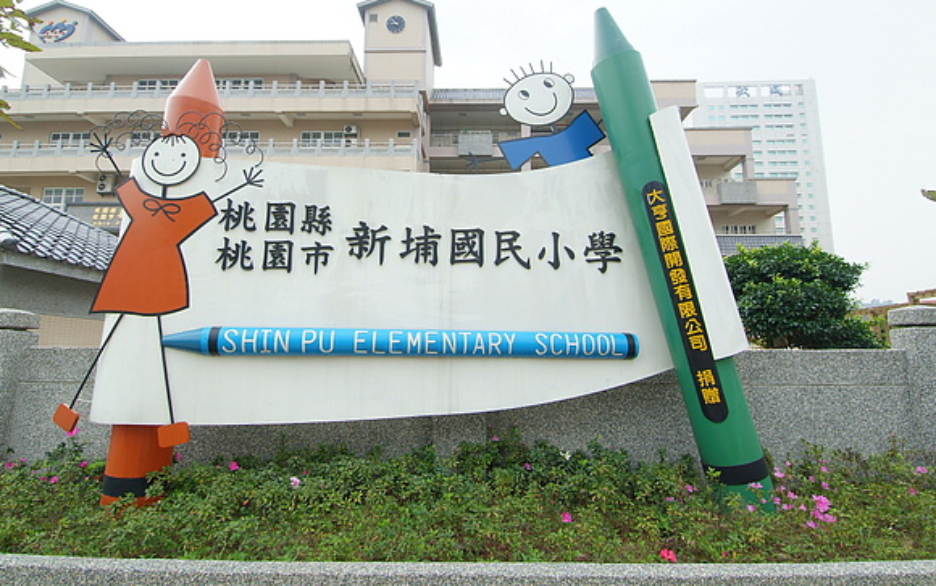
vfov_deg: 62.2
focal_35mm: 19
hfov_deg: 88.0
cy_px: 268
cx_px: 462
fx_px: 485
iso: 200
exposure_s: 1/60
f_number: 6.7
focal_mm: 12
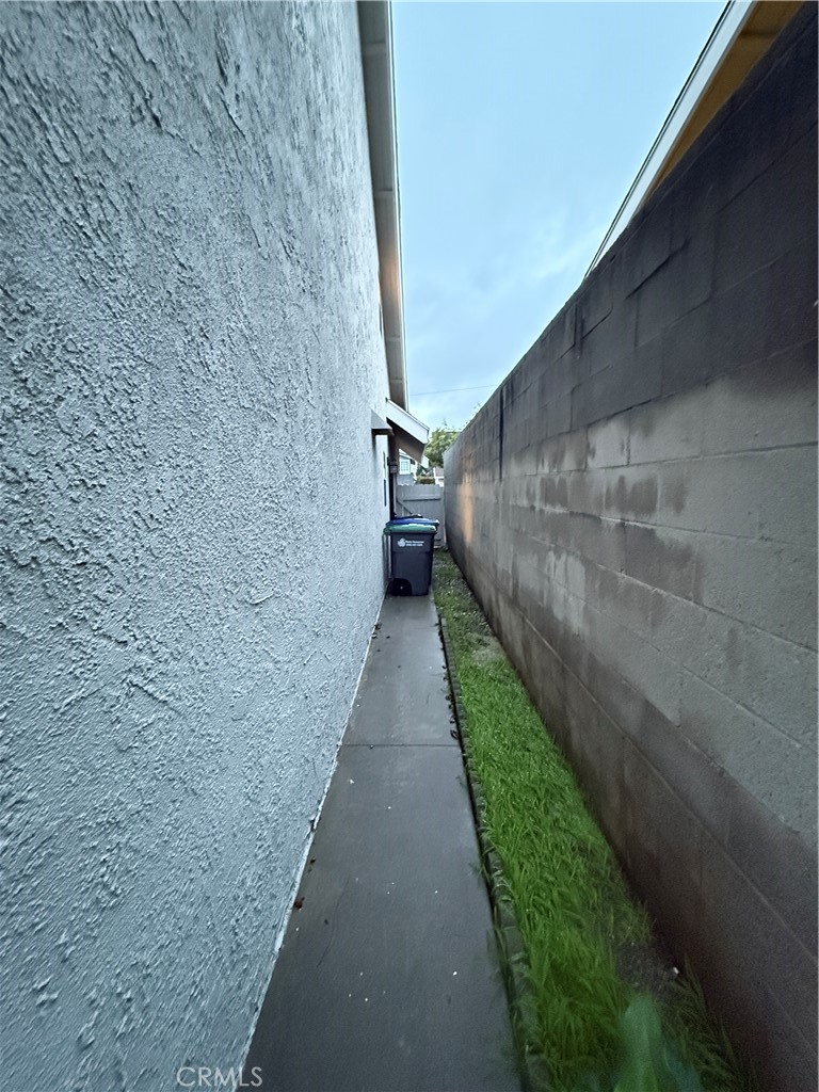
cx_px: 410
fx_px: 442
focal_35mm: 14
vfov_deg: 102.1
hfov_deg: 85.7
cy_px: 546
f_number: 2.2
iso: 1600
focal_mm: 2.22
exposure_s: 1/39
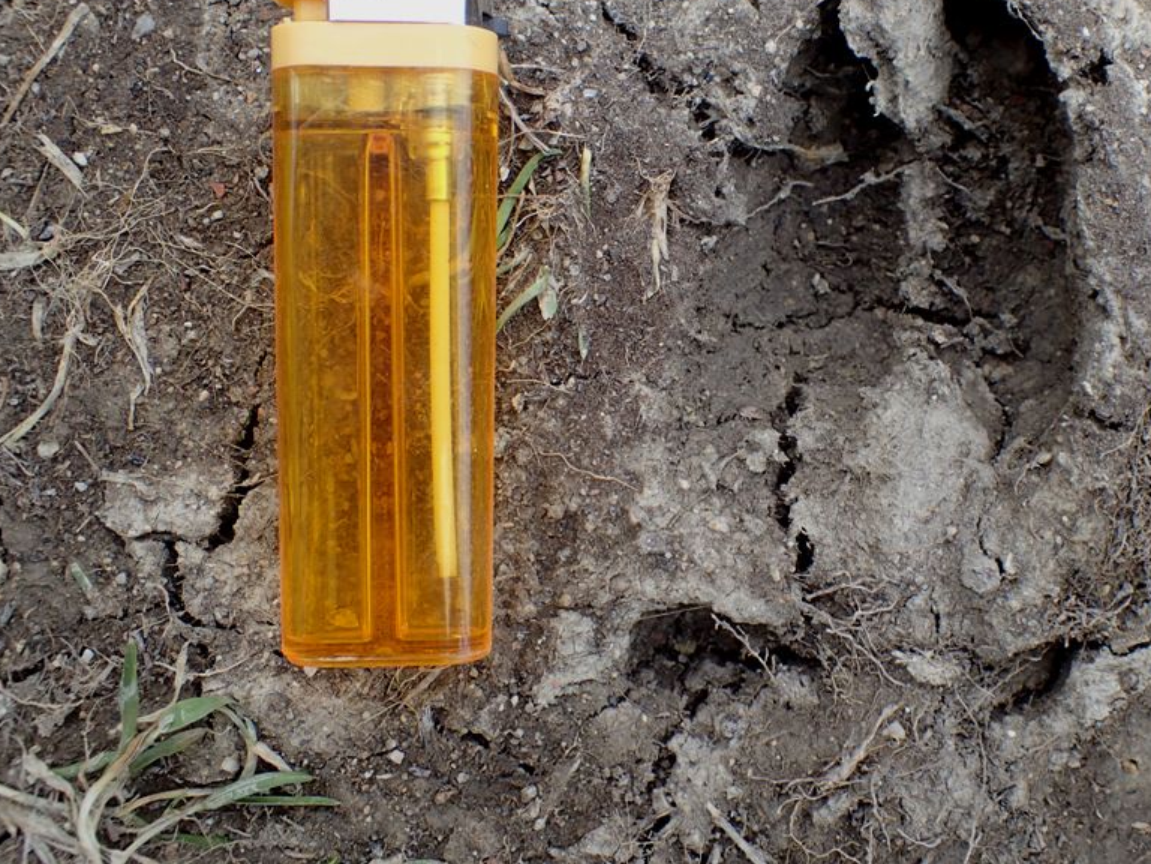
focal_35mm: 40
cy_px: 338
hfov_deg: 46.1
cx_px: 760
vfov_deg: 35.8
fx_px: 1330
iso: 100
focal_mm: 5.5
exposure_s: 1/200
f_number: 2.3
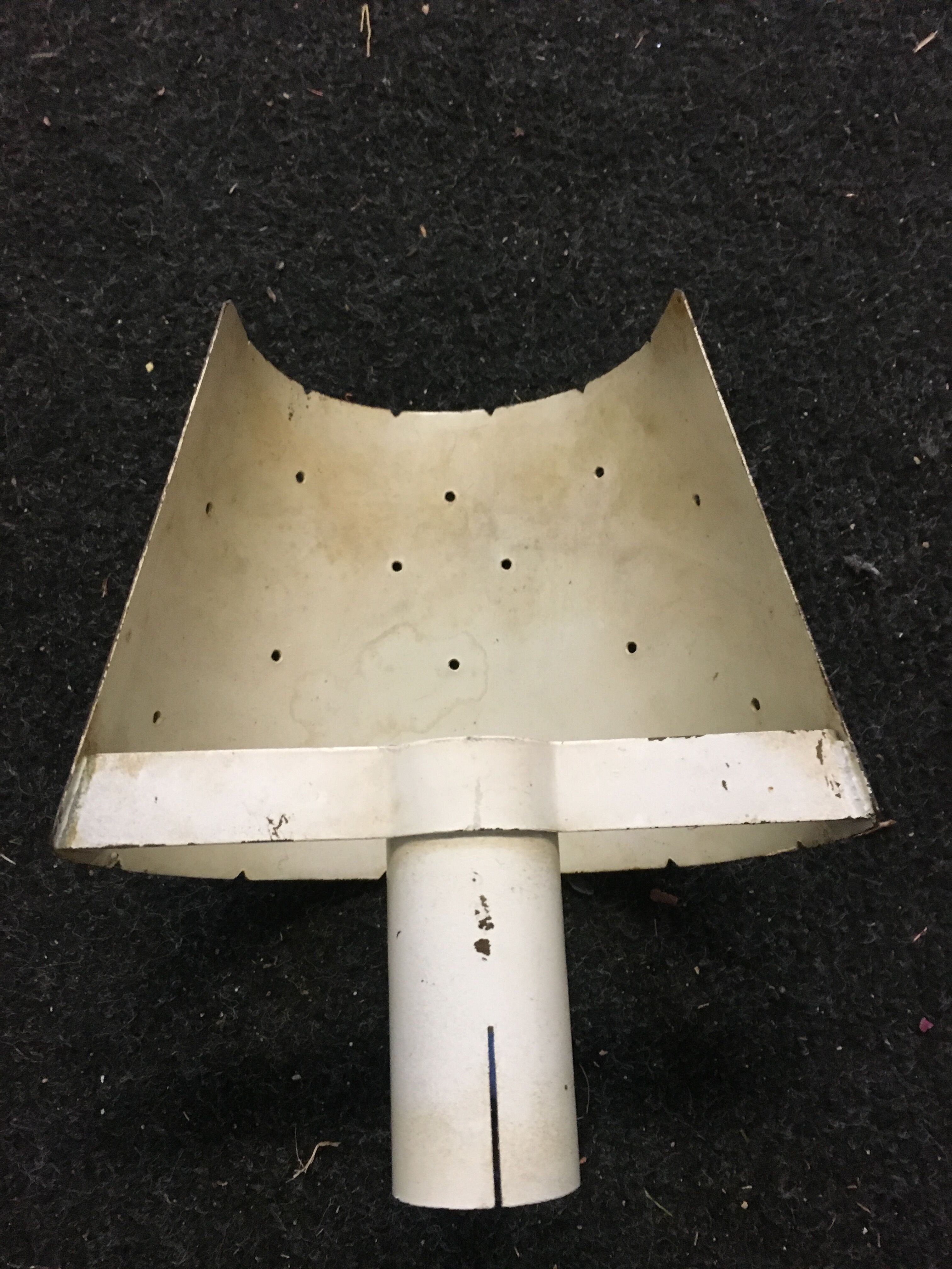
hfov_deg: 48.2
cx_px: 476
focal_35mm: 29
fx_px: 1063
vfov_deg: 61.7
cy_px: 634
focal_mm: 4.15
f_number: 2.2
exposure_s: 1/25
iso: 250
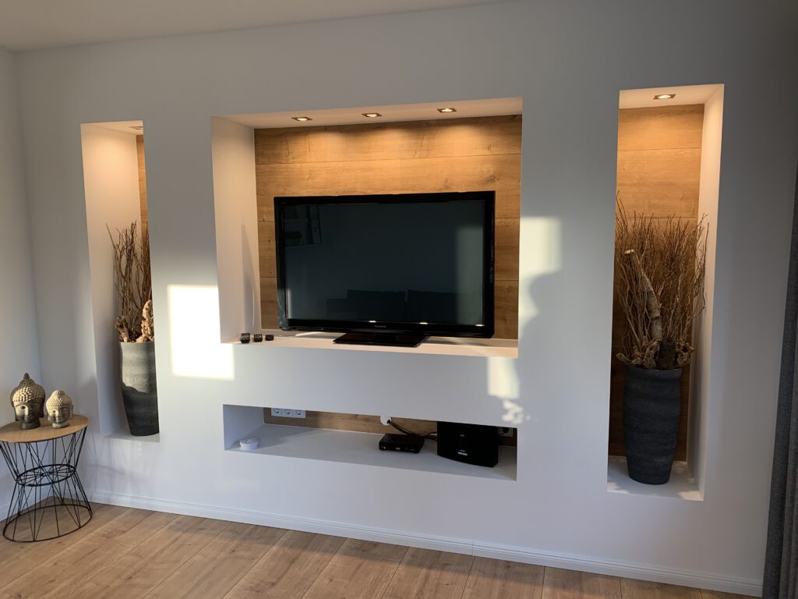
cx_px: 399
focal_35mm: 26
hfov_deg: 67.3
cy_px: 300
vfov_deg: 53.1
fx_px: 599
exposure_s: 1/50
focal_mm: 4.25
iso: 50
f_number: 1.8
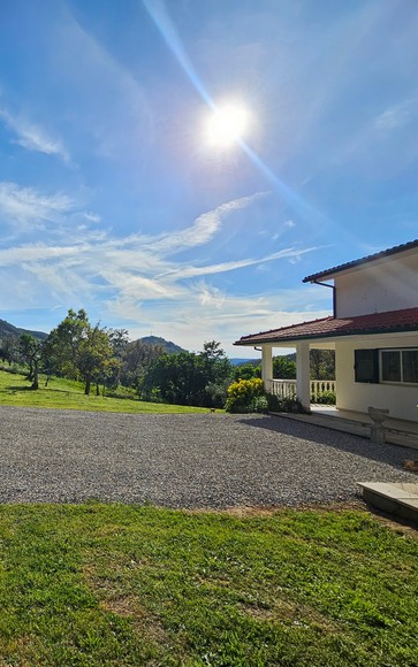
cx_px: 75
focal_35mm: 19
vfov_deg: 88.0
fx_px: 346
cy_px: 328
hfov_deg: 57.0
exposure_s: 1/4926
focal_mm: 2.2
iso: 50
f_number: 2.2
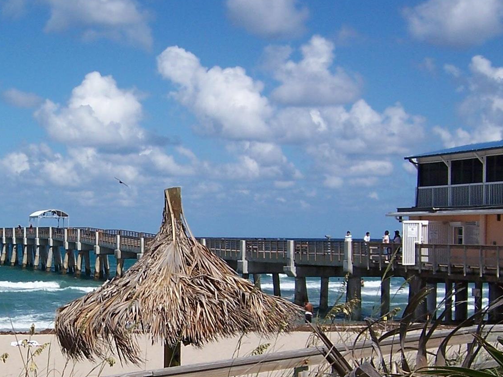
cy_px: 253
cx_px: 48
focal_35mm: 73
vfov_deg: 20.1
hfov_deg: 25.8
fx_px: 1061
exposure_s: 1/1000
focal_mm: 6.7
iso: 80
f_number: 4.8
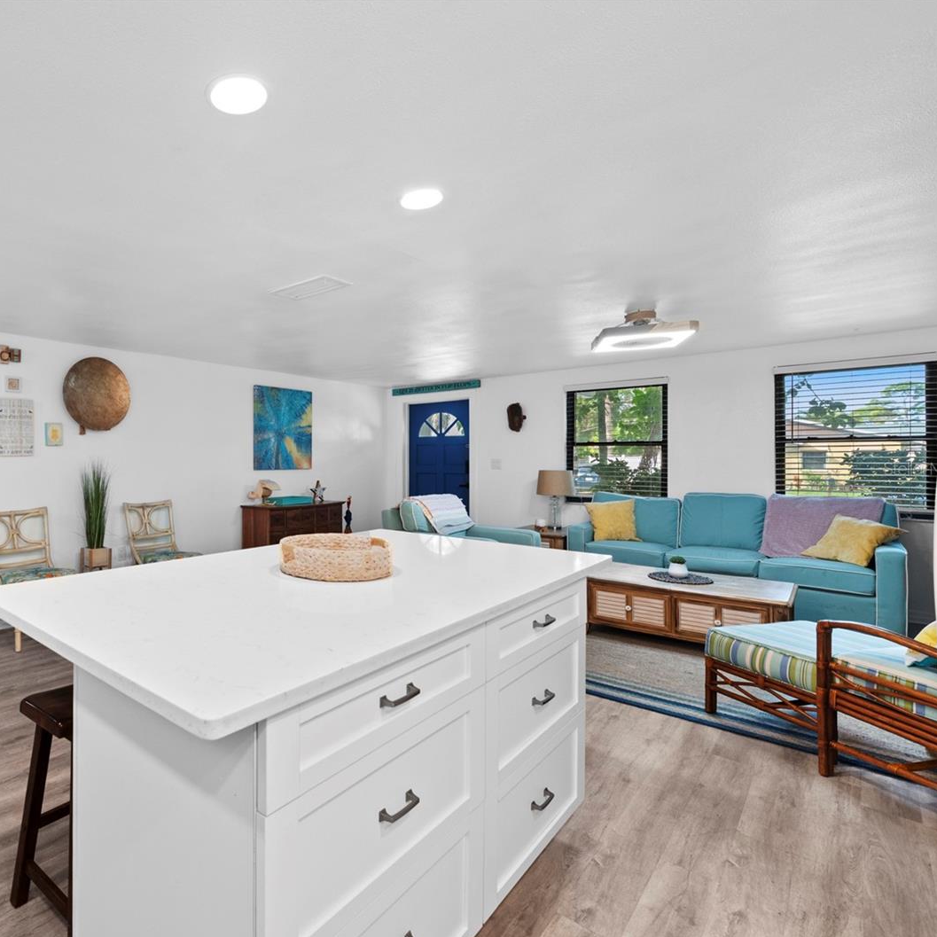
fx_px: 551
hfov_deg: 75.8
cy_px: 468
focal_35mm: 18
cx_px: 254
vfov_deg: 80.7
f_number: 8
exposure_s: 1/5
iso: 800
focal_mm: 14
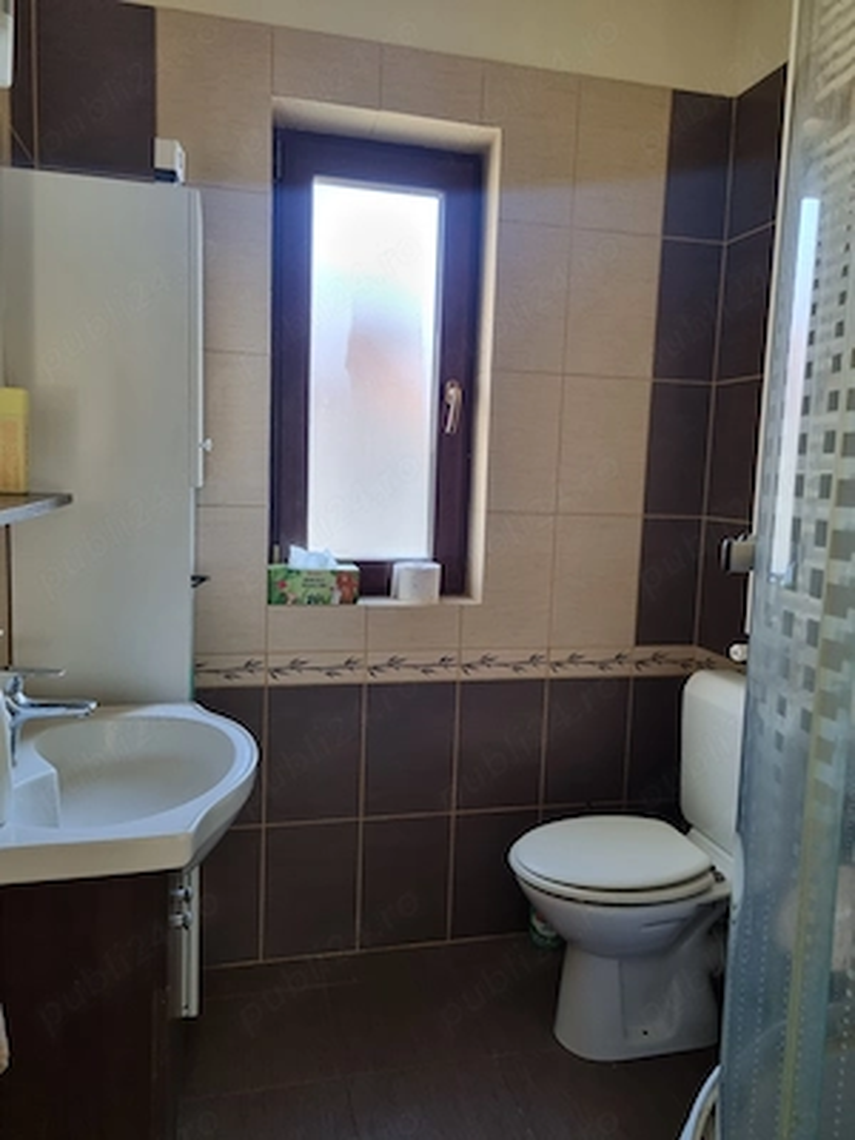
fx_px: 856
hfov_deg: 53.1
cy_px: 570
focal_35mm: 26
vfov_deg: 67.3
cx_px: 428
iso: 200
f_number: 1.8
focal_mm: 5.4
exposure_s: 1/100
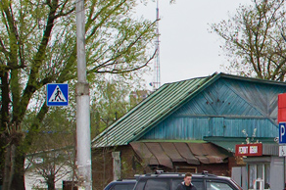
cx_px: 484
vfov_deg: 6.3
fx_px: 1715
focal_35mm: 216
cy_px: 49
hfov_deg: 9.2
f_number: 6.3
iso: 400
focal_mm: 35
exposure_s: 1/640
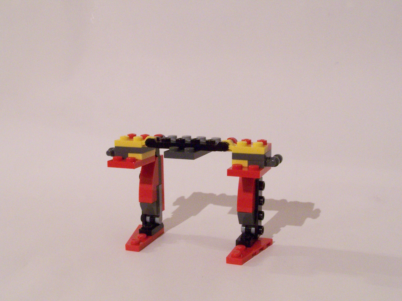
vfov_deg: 28.6
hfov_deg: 37.5
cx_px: 201
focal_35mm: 51
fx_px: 592
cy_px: 150
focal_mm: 8.5
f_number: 6.3
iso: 400
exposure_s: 1/4
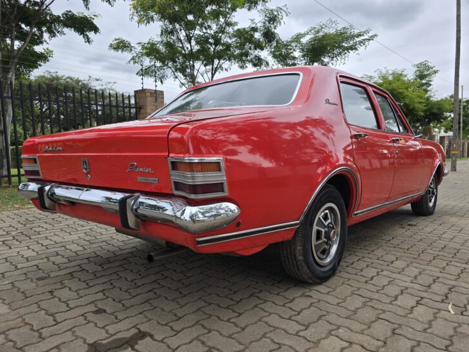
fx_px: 339
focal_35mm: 25
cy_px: 185
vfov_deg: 54.9
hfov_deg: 69.4
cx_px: 236
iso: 20
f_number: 1.7
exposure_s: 1/180
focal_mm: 6.3
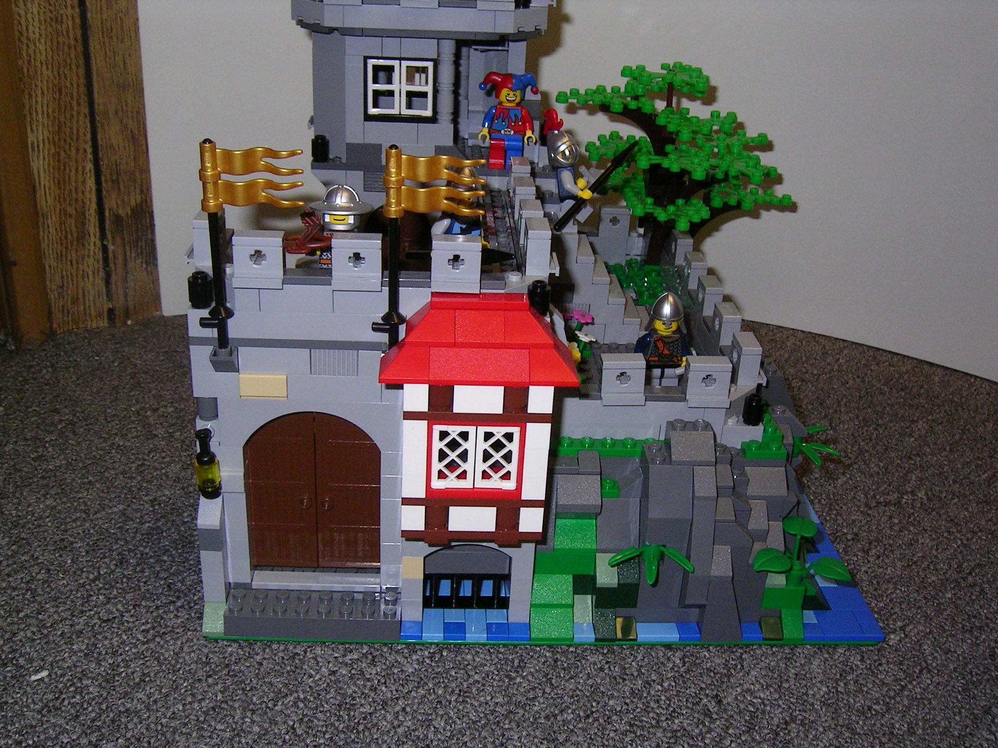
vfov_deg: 39.7
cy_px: 374
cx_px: 499
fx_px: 1038
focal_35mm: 36
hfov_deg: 51.4
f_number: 4.8
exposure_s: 1/30
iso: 100
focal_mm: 5.6
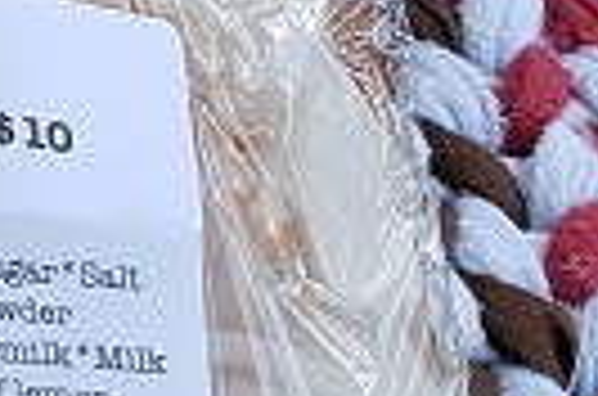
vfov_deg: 6.1
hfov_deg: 8.9
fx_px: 3381
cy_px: -878
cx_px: -931
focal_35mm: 204
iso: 50
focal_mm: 4.3
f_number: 2.4
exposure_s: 1/150
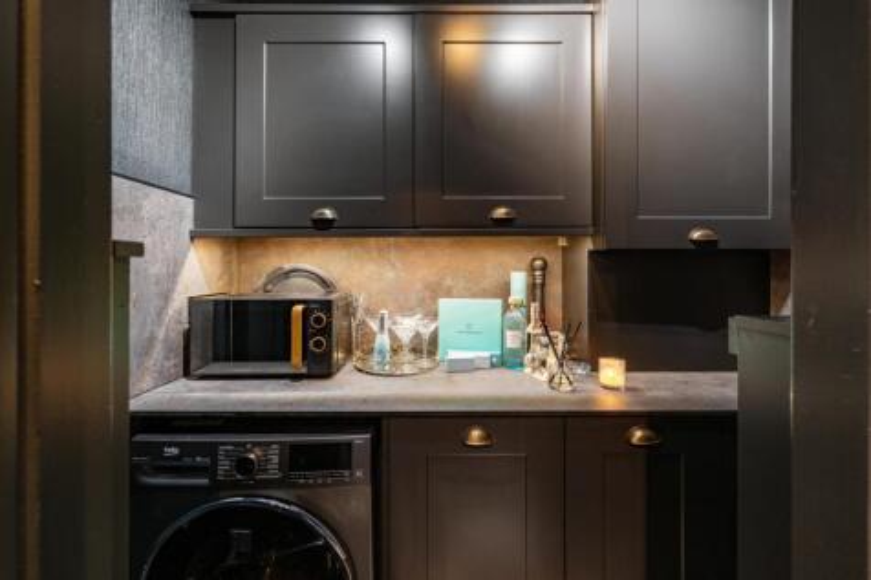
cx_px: 436
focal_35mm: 14
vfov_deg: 81.2
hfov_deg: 104.3
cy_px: 290
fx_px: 339
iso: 640
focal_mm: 14
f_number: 6.3
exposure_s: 1/8
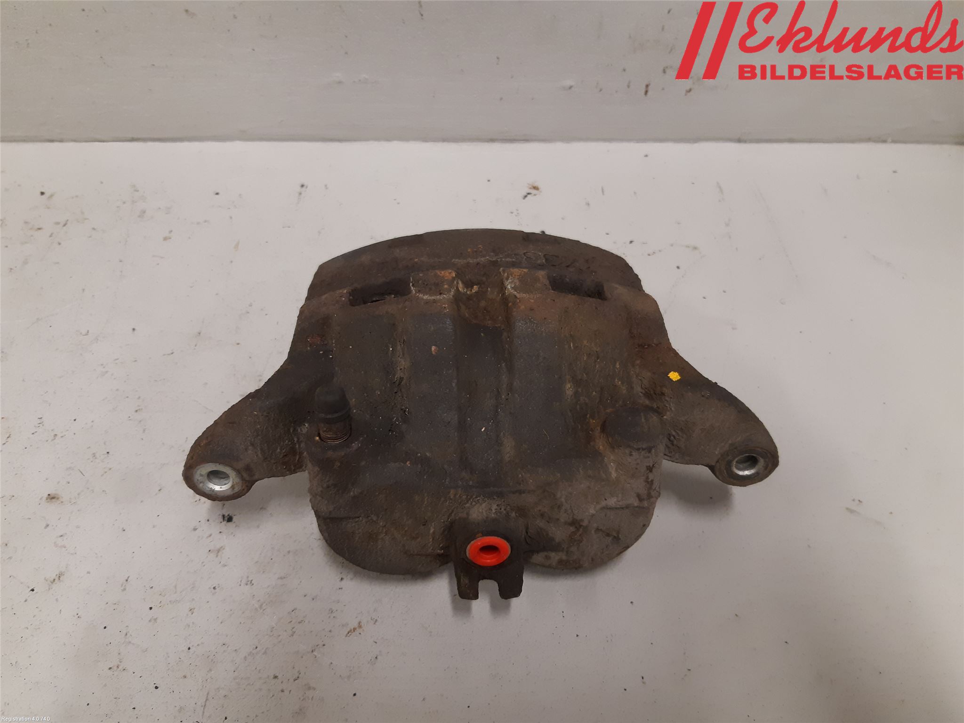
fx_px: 724
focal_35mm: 26
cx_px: 482
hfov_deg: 67.3
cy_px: 362
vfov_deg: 53.1
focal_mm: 3.93
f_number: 1.7
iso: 200
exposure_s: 1/50
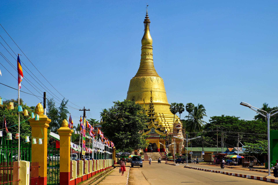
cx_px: 139
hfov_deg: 36.2
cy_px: 92
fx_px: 425
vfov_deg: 24.6
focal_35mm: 55
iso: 100
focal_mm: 55
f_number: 13
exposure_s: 1/200
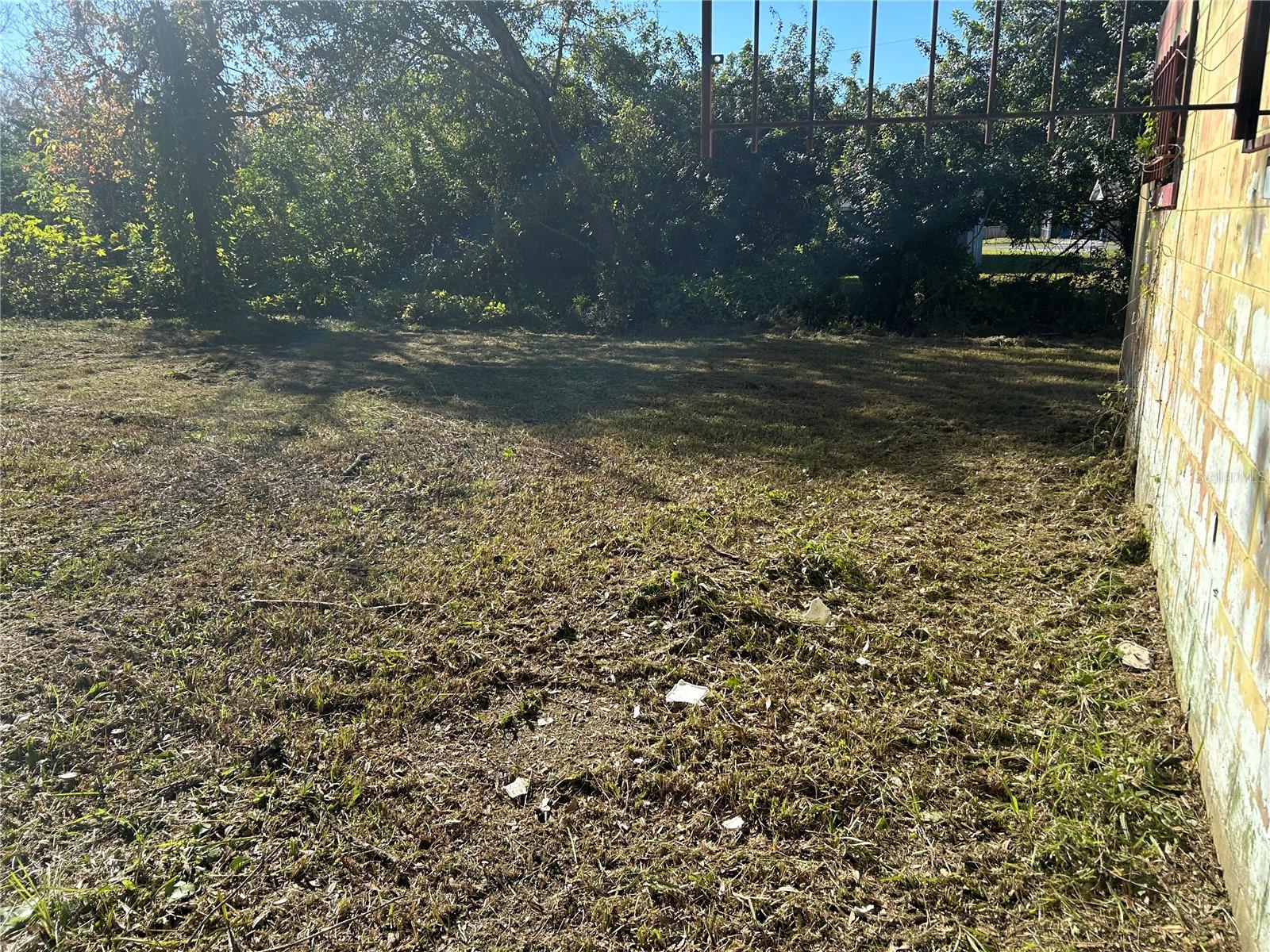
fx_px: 954
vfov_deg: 53.1
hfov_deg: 67.3
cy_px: 476
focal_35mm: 26
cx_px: 635
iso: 50
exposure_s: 1/2083
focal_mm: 5.7
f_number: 1.5
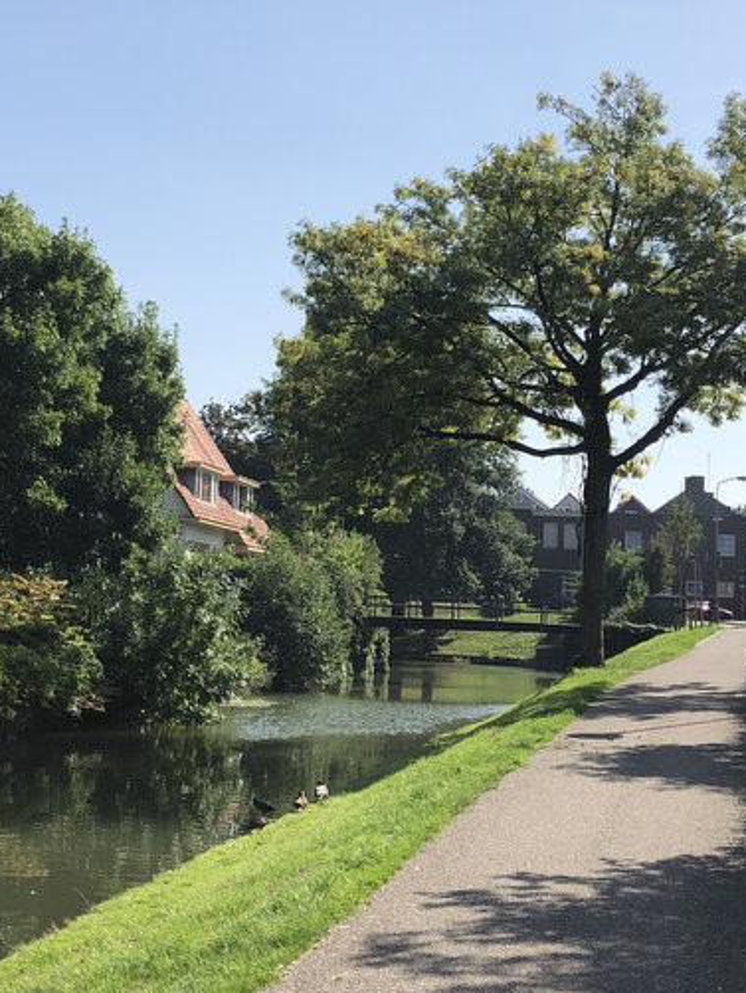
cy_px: 493
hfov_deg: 27.9
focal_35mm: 52
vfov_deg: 36.8
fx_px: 1493
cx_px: 263
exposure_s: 1/2558
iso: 20
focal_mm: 3.99
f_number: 1.8
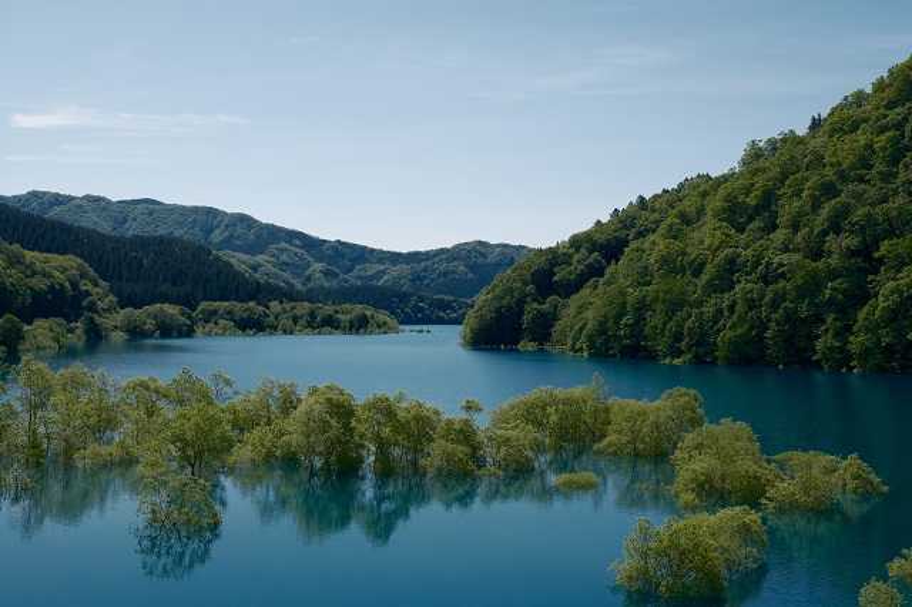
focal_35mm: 41
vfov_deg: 32.6
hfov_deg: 47.4
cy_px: 304
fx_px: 1038
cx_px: 456
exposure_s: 1/500
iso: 125
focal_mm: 27.4
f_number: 5.6
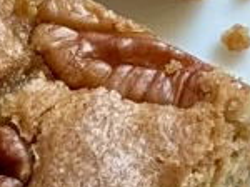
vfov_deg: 6.2
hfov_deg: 8.2
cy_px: -17
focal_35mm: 239
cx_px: -56
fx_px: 1723
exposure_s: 1/60
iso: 160
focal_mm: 6.86
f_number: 1.78
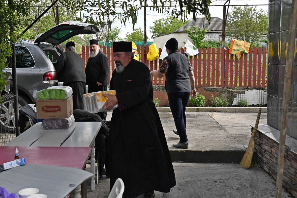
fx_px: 305
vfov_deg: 35.9
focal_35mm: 37
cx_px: 148
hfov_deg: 51.9
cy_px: 99
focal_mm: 25
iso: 2500
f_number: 5.6
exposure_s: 1/5000
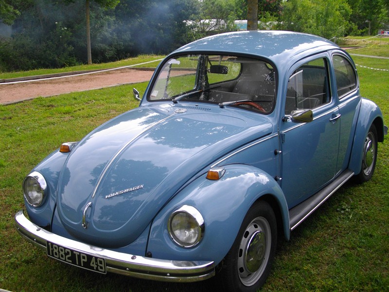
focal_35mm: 50
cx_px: 194
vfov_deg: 29.1
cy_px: 146
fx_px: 562
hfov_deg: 38.2
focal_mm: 8.8
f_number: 3.6
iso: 100
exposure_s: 1/400
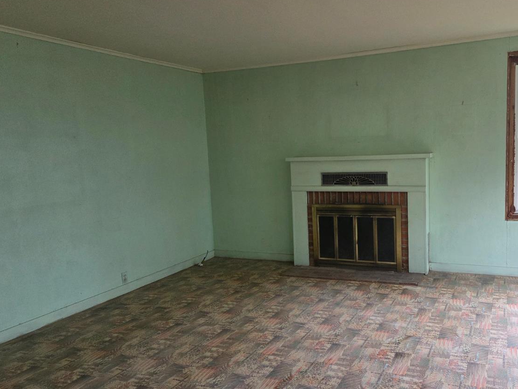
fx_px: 464
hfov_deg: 57.8
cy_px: 211
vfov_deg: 45.4
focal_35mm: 31
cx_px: 316
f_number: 1.8
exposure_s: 1/120
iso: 320
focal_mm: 5.4
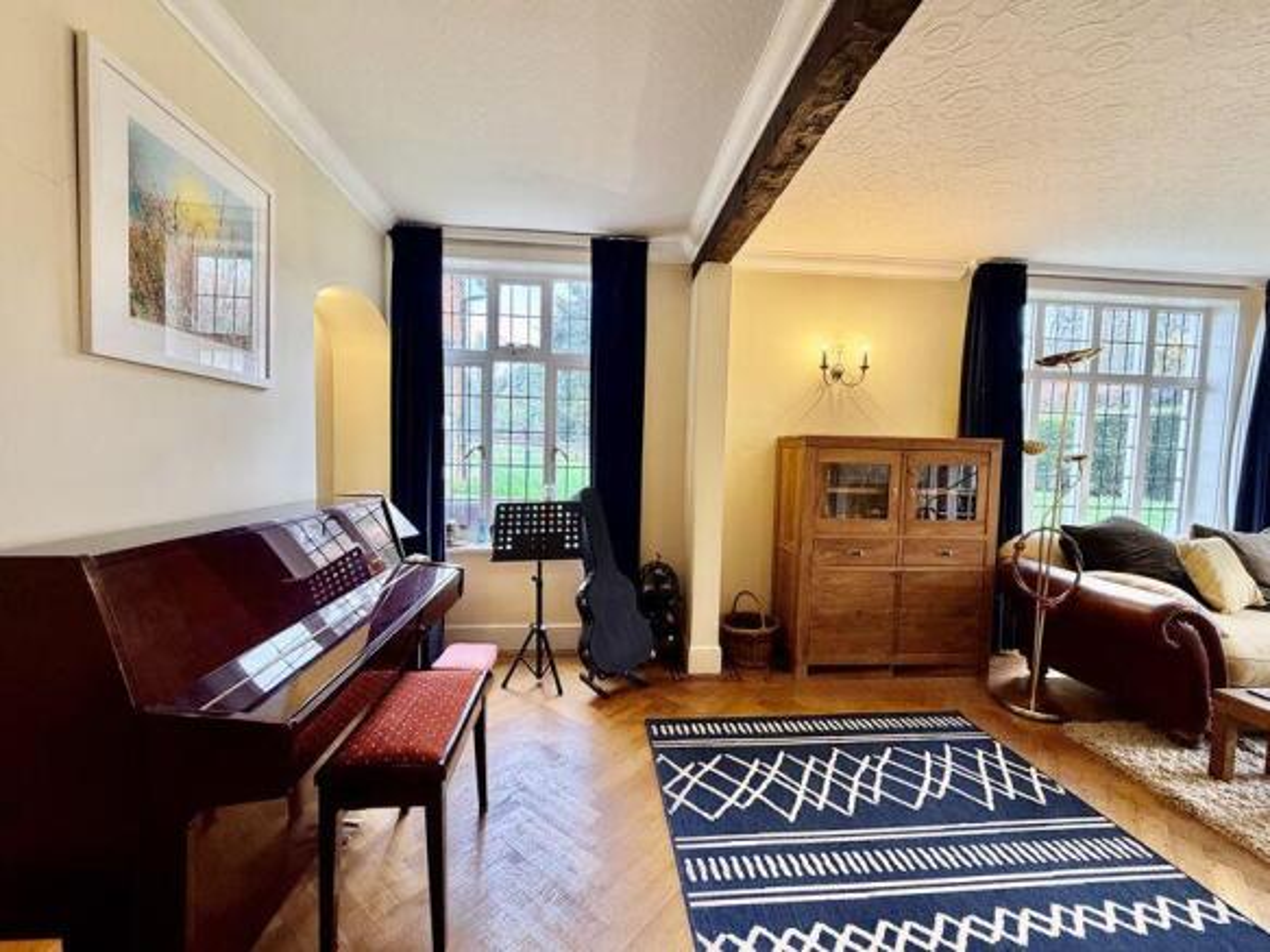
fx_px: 514
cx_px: 635
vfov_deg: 85.7
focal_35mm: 14
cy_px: 476
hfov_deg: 102.1
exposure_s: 1/50
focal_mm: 2.22
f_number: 2.2
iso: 200
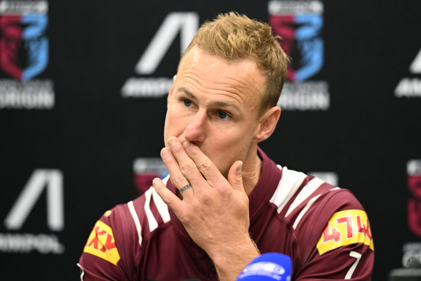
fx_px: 4677
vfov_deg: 3.4
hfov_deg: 5.2
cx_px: 210
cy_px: 140
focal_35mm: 400
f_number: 4
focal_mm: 400
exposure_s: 1/250
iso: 4000
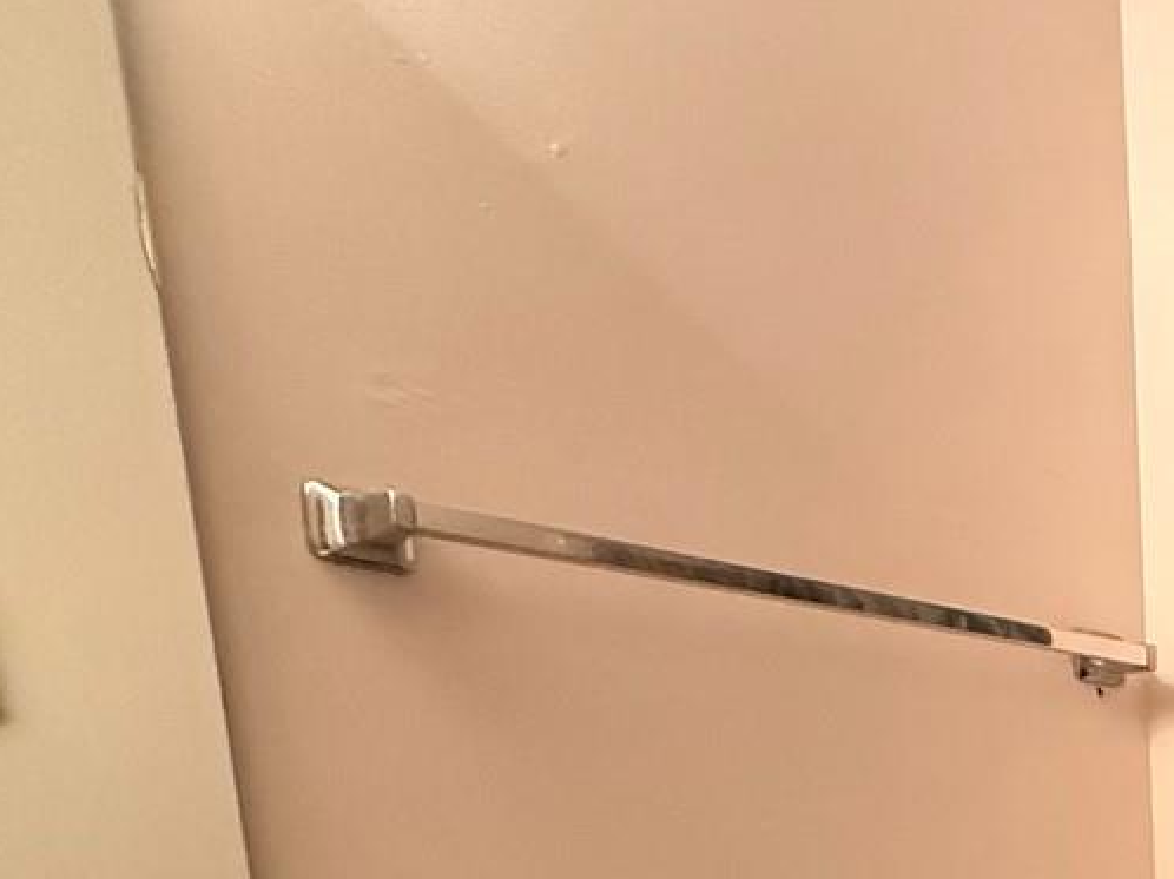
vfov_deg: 26.1
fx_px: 1525
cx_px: 1610
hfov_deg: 30.6
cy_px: 1218
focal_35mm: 45
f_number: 2.2
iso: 800
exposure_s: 1/60
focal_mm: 2.22
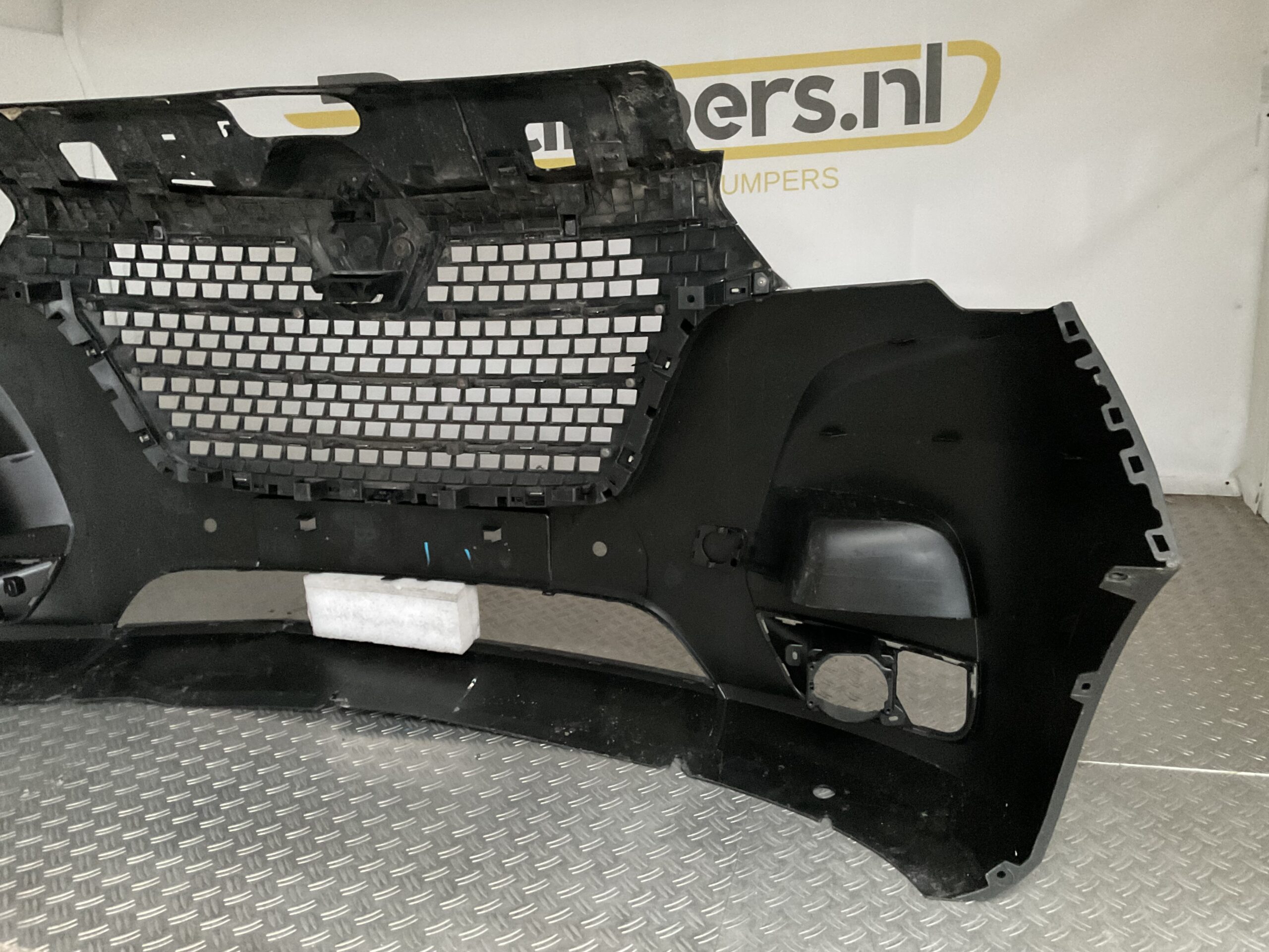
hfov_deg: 61.7
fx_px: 1063
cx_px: 634
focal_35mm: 29
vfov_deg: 48.2
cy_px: 476
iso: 500
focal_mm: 3
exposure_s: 1/20
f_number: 1.8
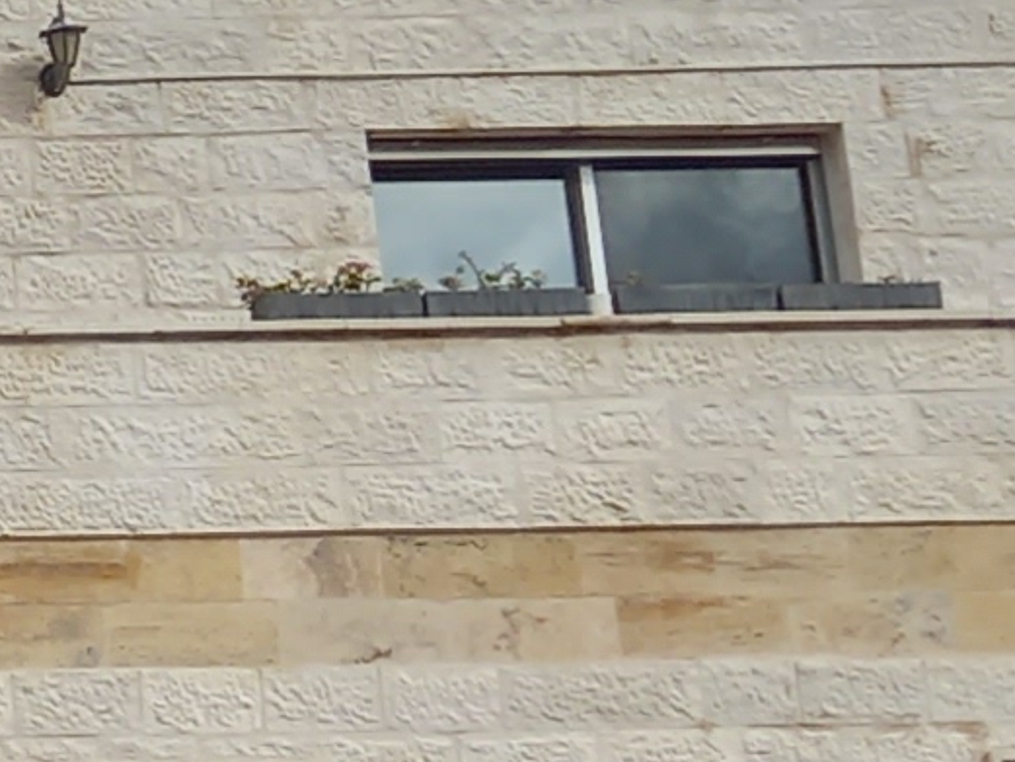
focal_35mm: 192
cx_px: -1786
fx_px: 5631
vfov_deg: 7.7
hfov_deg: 8.8
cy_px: 832
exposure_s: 1/588
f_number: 2
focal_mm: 4.6
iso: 25
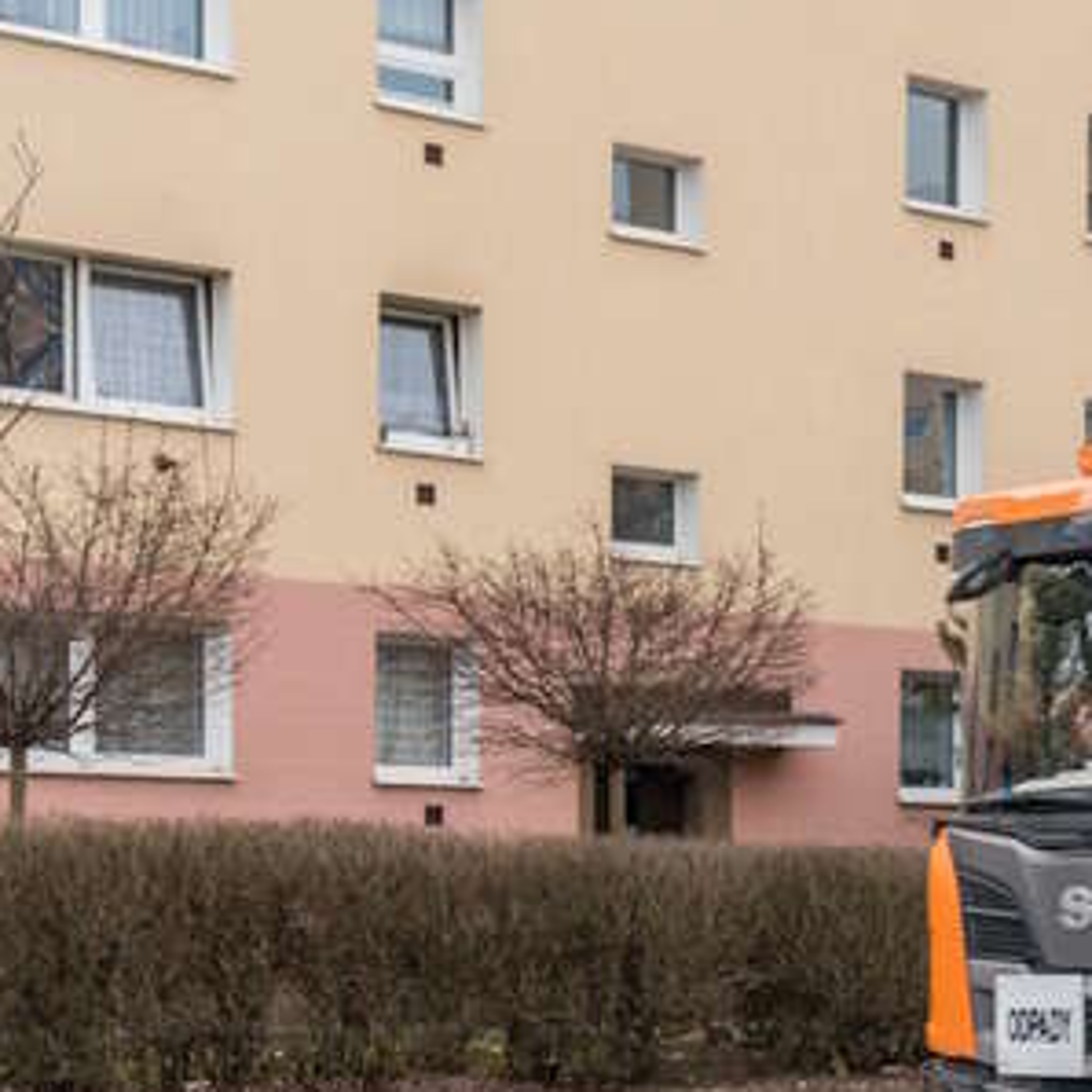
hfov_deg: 17.7
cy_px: 1022
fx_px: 3319
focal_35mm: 93
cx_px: 1363
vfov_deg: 18.3
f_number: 2.8
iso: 200
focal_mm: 34
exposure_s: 1/400
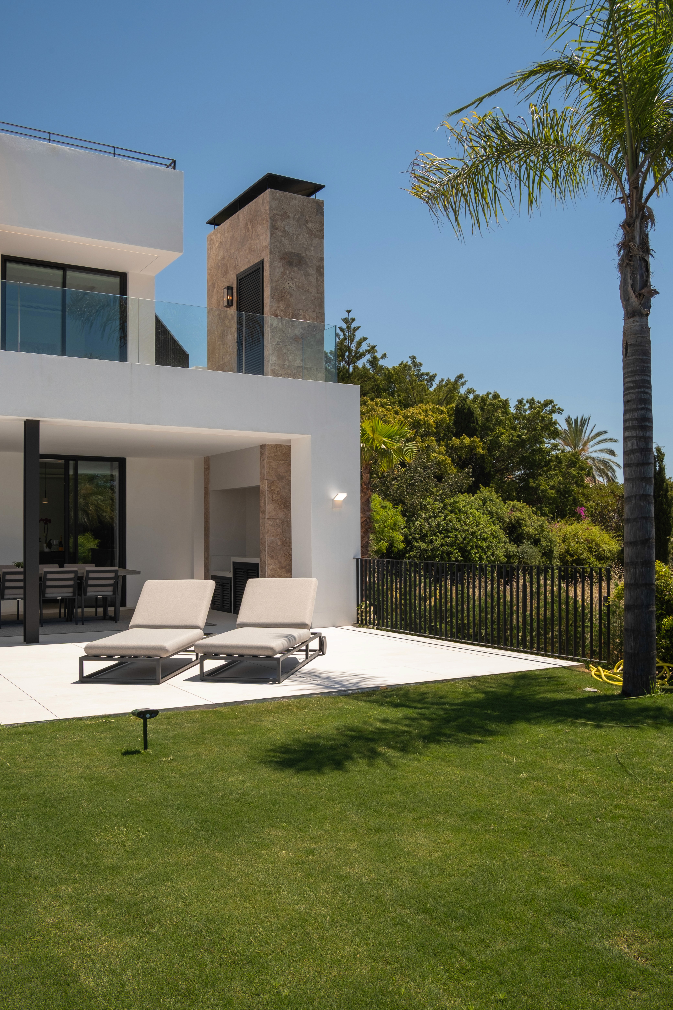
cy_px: 505
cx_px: 336
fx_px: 841
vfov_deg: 61.9
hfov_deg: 43.6
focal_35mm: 30
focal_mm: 20.3
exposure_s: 1/240
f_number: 7.1
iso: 80
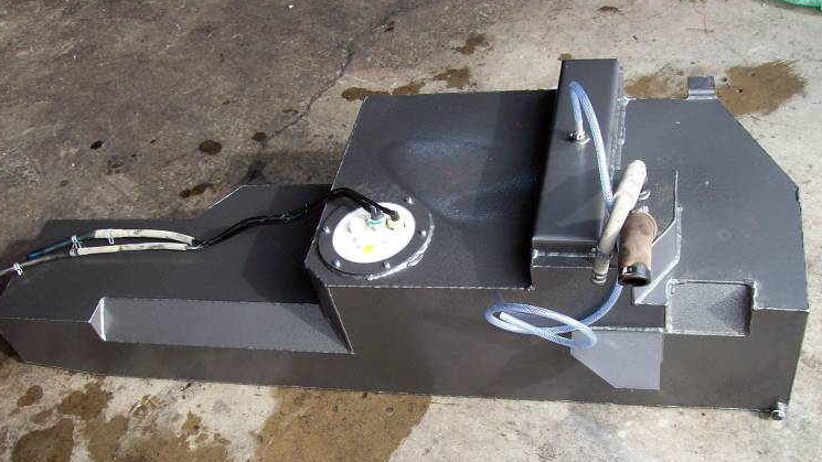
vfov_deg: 29.5
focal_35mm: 40
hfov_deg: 50.5
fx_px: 872
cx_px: 412
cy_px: 303
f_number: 2.7
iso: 80
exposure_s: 1/185
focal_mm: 6
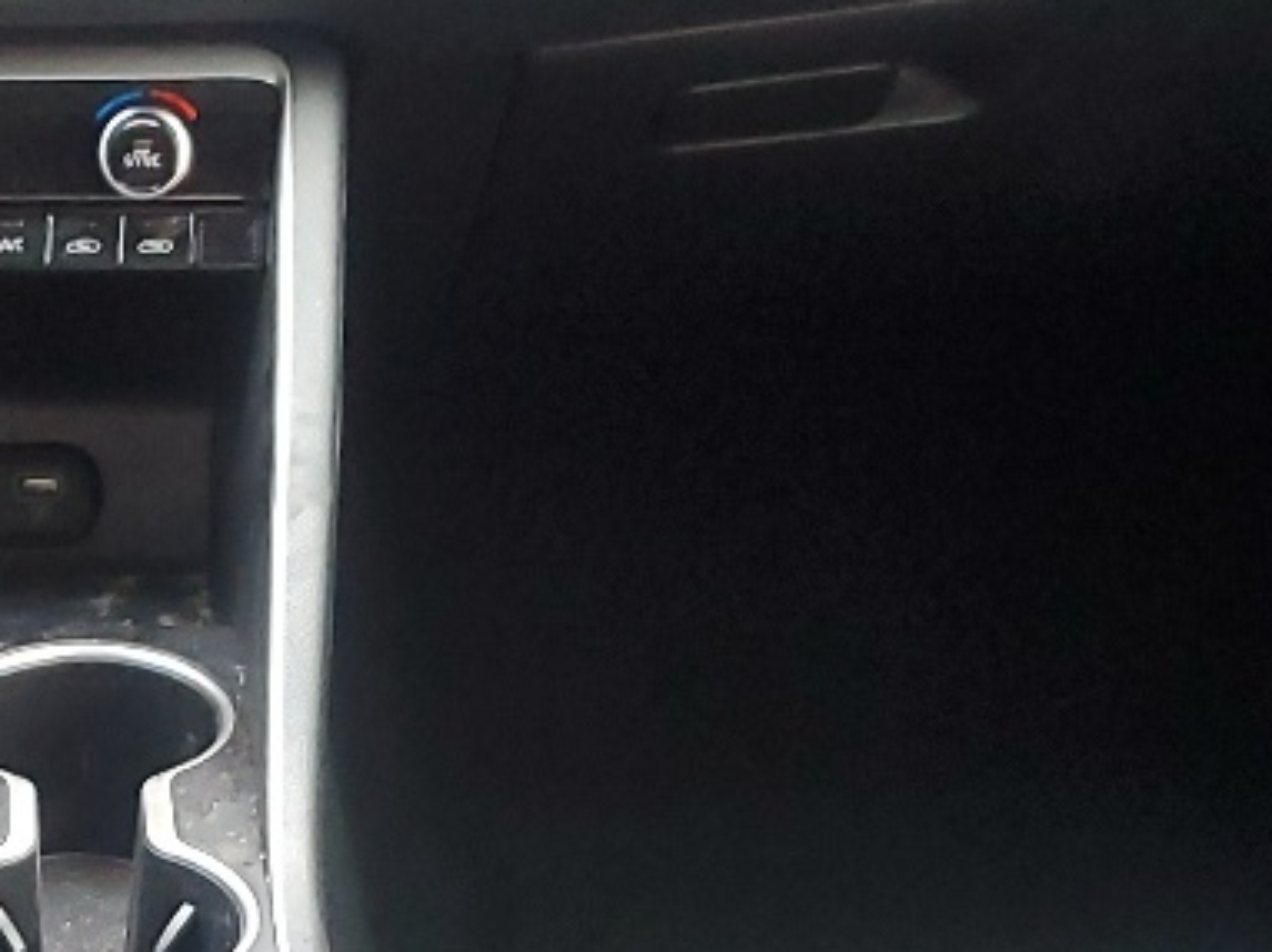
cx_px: -10
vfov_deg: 13.3
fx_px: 4003
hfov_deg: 17.6
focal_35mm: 109
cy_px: 1072
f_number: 1.5
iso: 200
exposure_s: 1/60.2
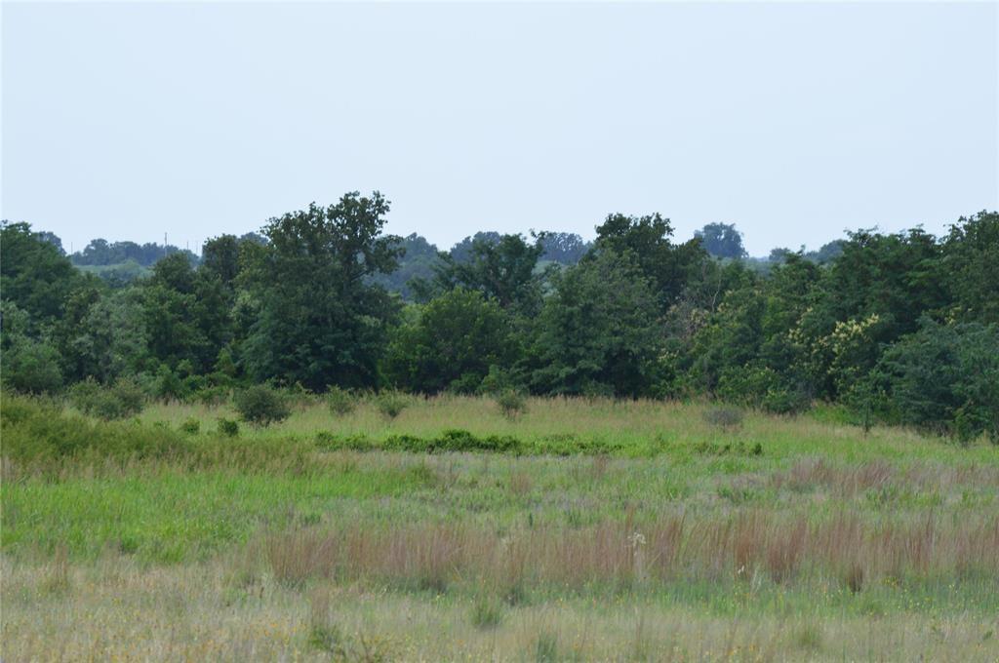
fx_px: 8314
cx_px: 500
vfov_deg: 4.6
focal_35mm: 300
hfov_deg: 6.9
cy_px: 332
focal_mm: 200
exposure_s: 1/250
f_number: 10
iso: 400
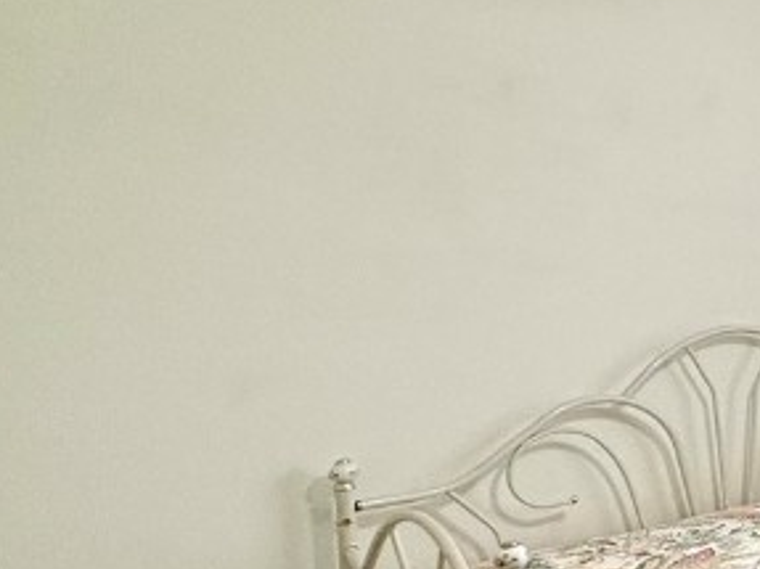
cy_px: 281
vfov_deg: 29.1
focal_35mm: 50
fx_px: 1097
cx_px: 1282
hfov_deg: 24.0
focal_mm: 2.22
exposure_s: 1/120
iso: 200
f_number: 2.2
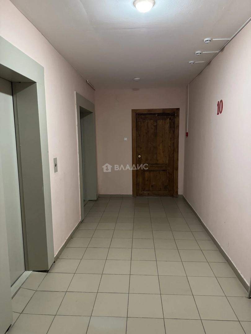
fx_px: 232
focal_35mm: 24
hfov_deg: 56.8
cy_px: 167
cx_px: 126
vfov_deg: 71.6
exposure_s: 1/50
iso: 800
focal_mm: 6.76
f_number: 1.78
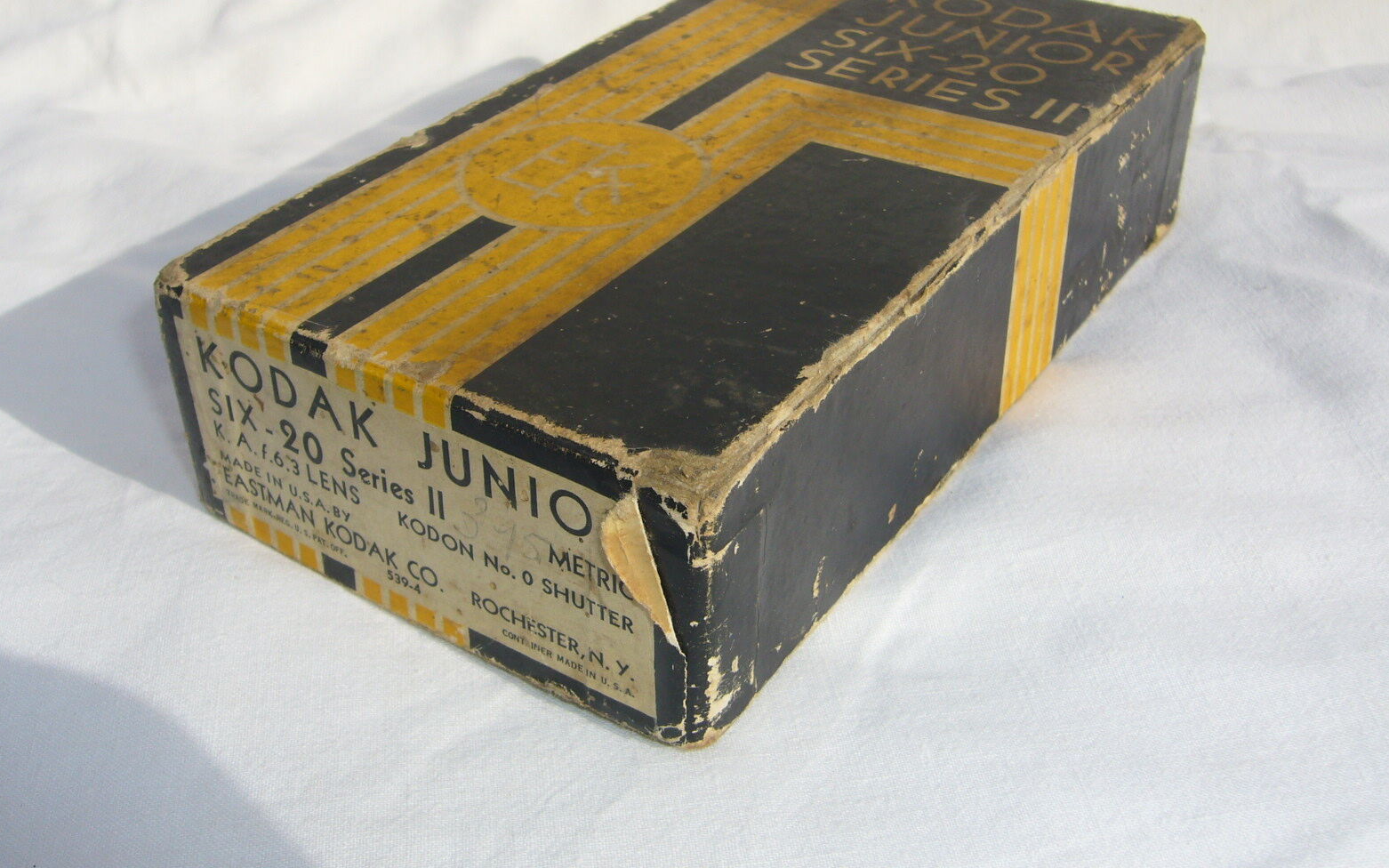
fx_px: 1438
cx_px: 697
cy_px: 413
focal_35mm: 38
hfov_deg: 51.5
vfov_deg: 33.6
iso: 80
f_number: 5.6
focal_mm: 5.8
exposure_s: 1/640
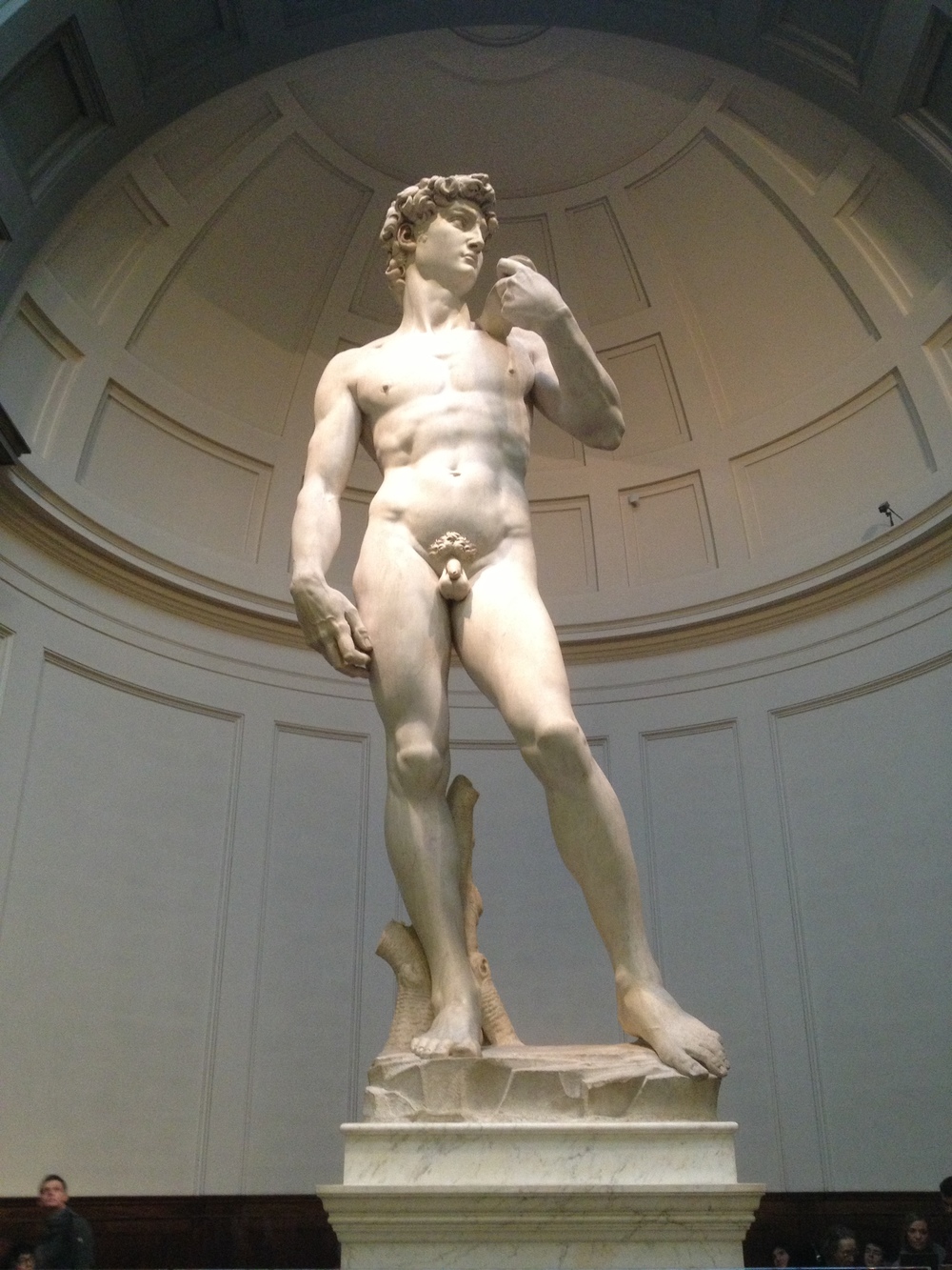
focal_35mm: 35
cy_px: 635
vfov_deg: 52.6
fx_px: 1283
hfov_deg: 40.7
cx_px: 476
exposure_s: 1/20
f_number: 2.4
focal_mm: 4.28
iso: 250
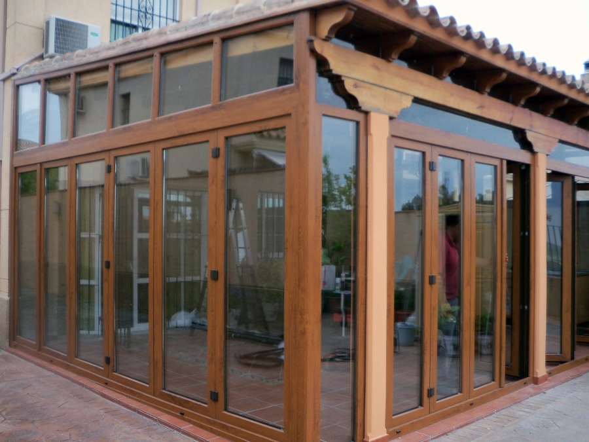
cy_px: 221
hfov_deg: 49.0
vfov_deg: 37.7
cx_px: 294
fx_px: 647
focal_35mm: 38
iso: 100
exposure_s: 1/320
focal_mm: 6.3
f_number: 3.5
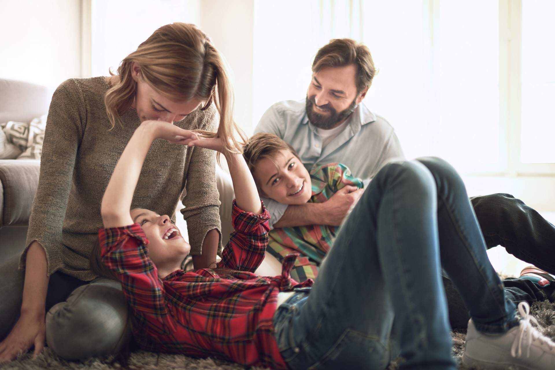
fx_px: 540
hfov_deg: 54.4
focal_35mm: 35
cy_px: 185
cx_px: 278
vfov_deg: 37.9
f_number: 1.6
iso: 200
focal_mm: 35
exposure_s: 1/160
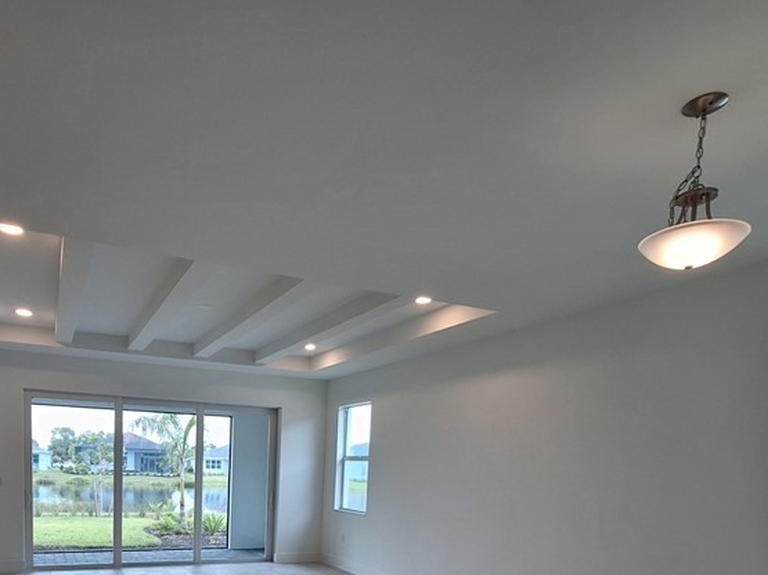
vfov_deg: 50.4
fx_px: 532
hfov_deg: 70.1
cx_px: 273
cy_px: 518
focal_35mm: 24
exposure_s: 1/60
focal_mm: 1.74
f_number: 2.2
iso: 40
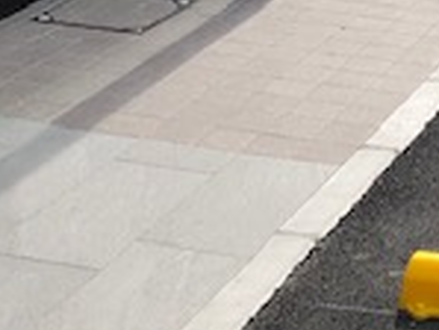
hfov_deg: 15.7
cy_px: -239
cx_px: 557
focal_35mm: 120
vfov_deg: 11.6
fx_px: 1523
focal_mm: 3.99
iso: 20
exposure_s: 1/495
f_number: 1.8
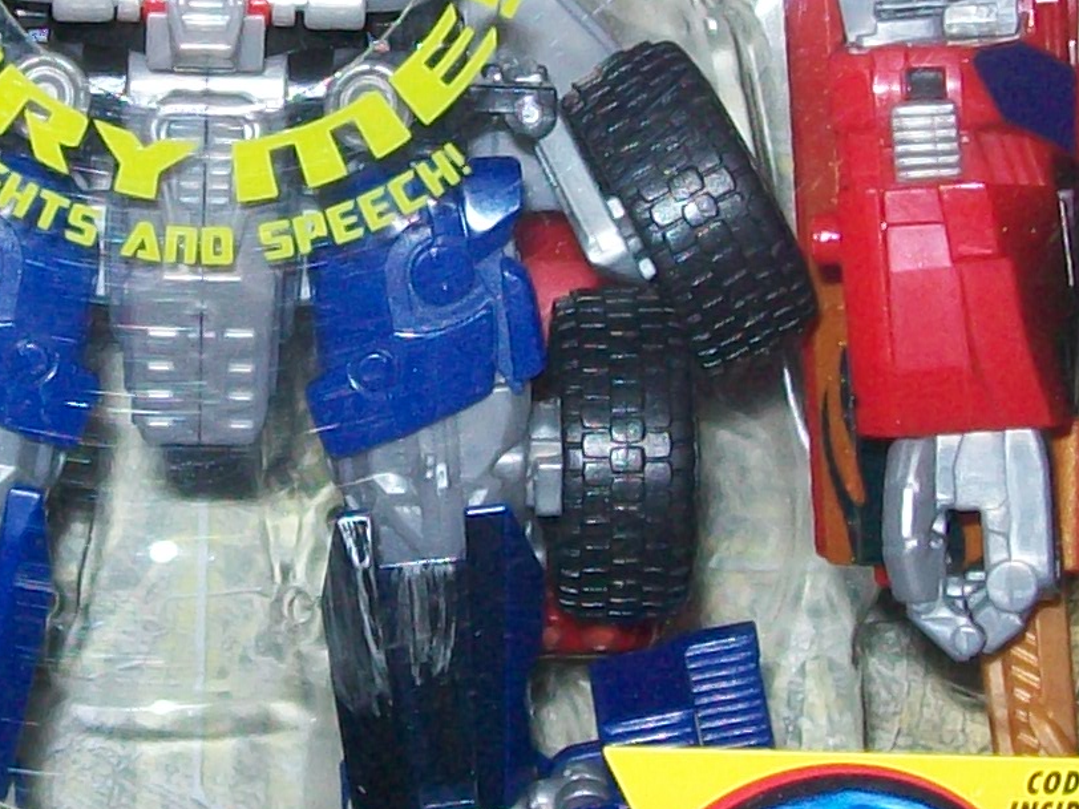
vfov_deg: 9.6
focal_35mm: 154
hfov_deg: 12.8
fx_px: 4800
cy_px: 282
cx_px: 209
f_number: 2.7
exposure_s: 1/60
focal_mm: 6
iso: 64
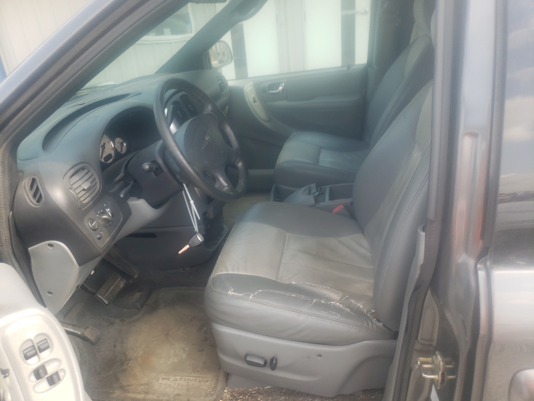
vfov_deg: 53.1
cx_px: 267
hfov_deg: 67.3
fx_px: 401
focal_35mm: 26
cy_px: 200
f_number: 1.5
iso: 50
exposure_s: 1/250
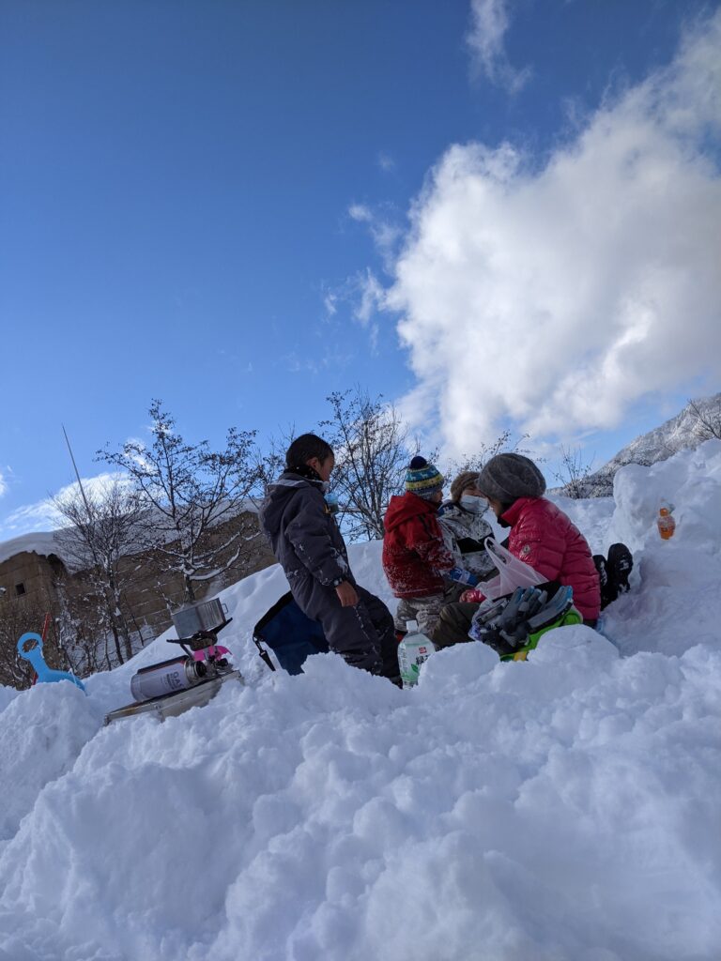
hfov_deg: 51.4
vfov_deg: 65.3
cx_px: 360
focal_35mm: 27
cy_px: 480
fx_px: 750
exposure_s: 1/5882
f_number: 1.8
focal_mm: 4.44
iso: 75
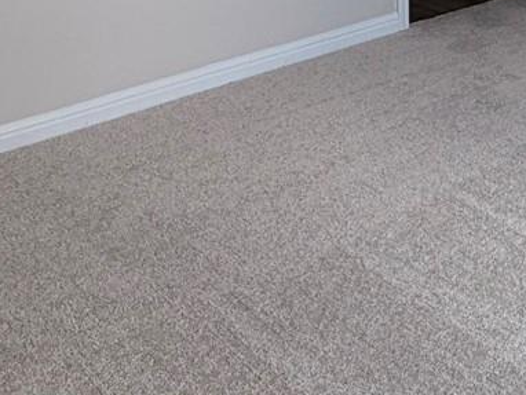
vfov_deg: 18.8
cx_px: 496
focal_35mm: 75
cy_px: -56
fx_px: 1140
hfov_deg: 25.0
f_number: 2.2
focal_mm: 2.22
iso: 40
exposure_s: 1/213
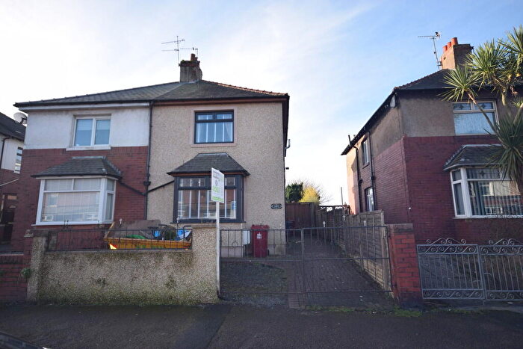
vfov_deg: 59.5
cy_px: 174
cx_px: 262
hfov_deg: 81.2
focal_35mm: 21
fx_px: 305
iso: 100
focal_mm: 14
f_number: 6.3
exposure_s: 1/160
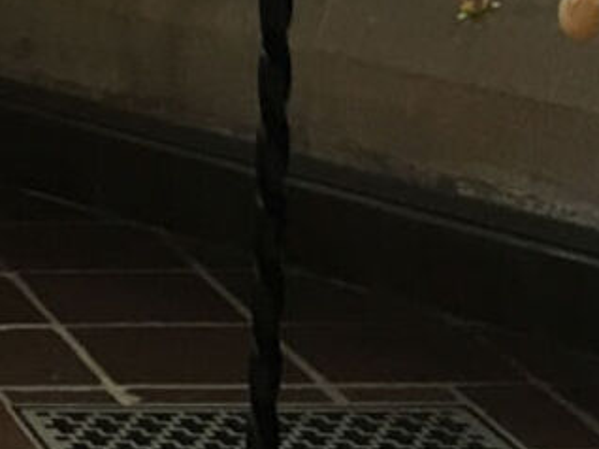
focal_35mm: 210
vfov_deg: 6.9
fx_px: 3631
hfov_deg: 8.4
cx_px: -953
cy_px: -327
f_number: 2.2
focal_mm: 4.15
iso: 50
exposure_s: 1/33
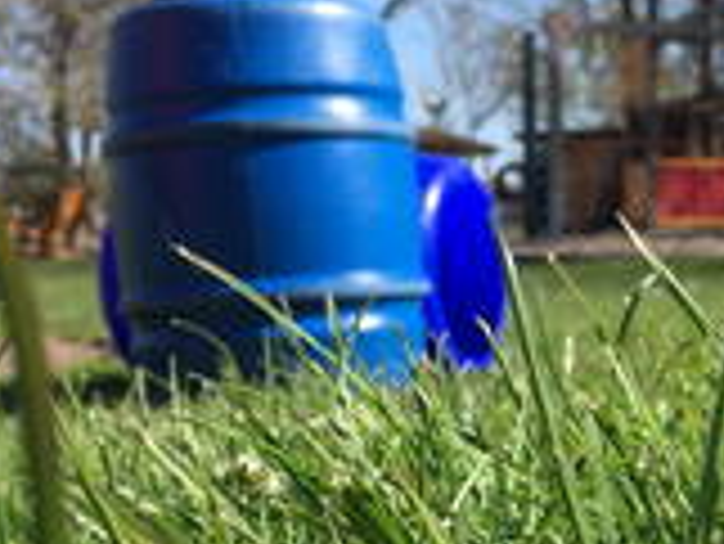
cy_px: 436
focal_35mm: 72
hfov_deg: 25.9
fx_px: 1507
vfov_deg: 20.2
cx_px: 693
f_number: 2.2
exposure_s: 1/938
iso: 25
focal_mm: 4.15
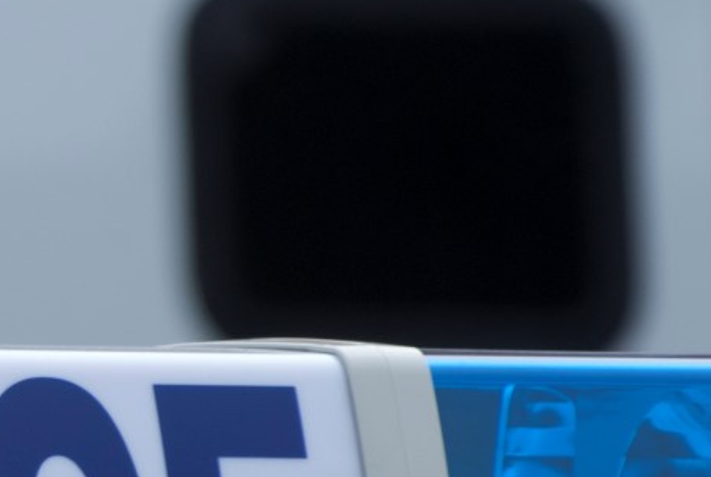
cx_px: -244
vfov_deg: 1.6
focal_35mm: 855
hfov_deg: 2.4
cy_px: 414
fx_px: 16914
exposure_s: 1/200
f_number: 11
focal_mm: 200
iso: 200
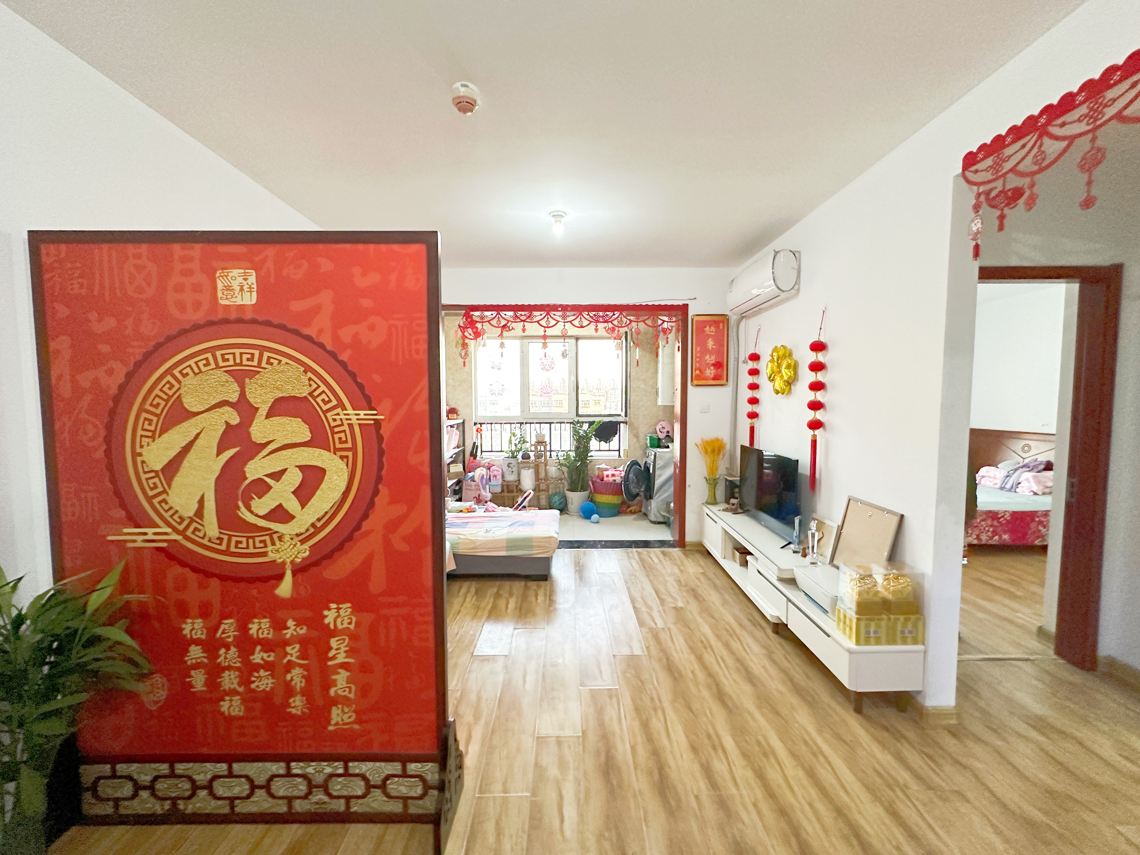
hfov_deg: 102.1
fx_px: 461
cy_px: 428
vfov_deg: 85.7
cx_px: 570
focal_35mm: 14
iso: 500
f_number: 2.2
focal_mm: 2.22
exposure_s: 1/60
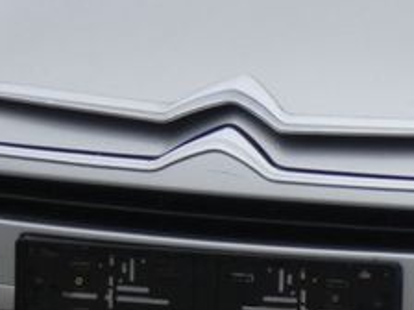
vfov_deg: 3.0
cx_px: 680
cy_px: 140
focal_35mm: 502
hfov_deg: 3.9
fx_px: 6004
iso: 80
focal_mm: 19.7
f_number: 5
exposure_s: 1/80
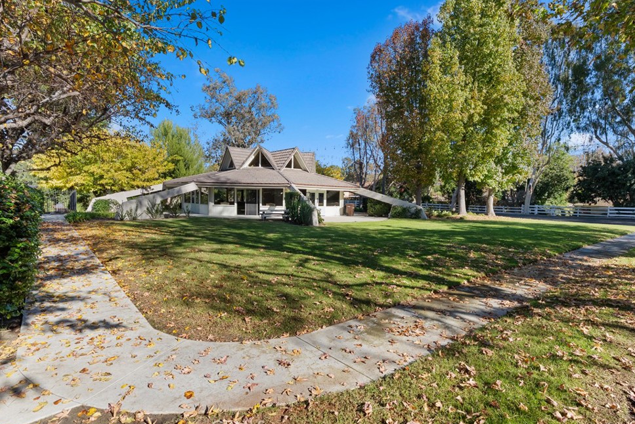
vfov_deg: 67.4
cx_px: 325
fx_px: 318
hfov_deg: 90.0
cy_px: 211
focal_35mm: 18
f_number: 9
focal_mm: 17
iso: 640
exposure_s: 1/250
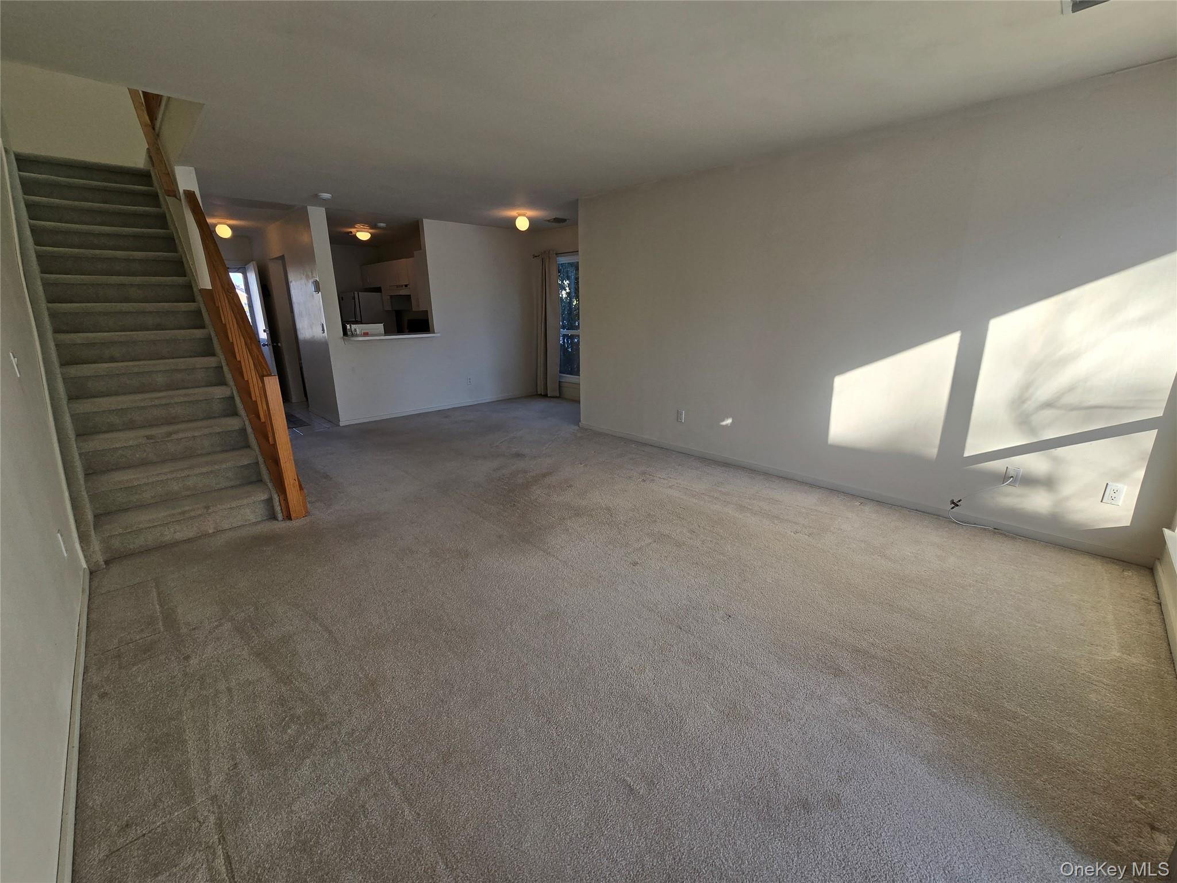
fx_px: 442
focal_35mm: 13
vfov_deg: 89.9
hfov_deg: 106.2
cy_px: 442
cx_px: 588
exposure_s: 1/233
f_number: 2.2
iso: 50
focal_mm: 2.2
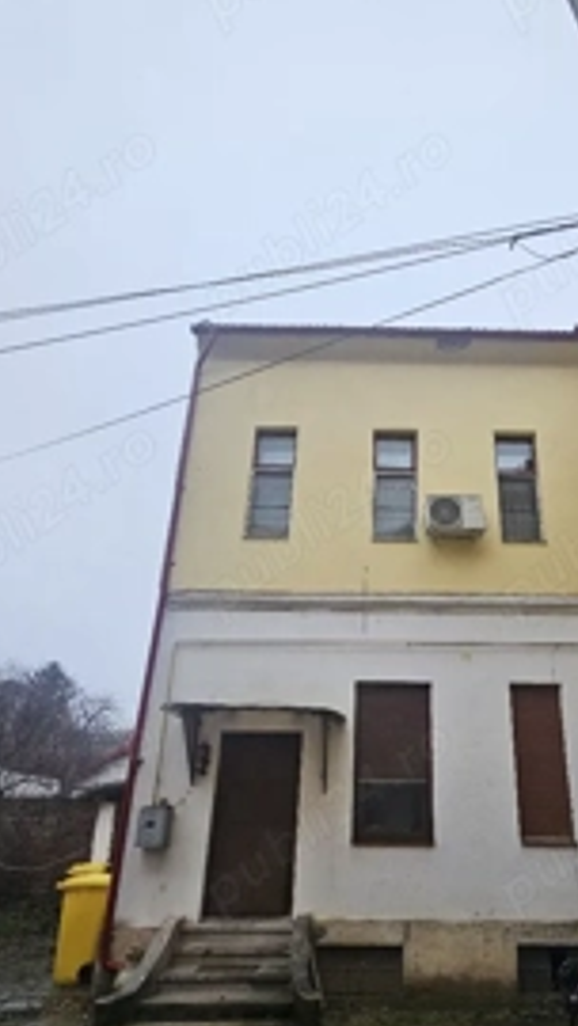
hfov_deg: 52.2
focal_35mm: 21
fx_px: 572
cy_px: 566
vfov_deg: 83.6
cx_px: 403
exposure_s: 1/270
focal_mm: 2.2
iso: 64
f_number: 2.2
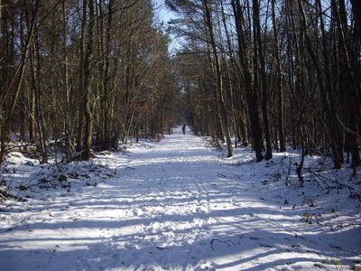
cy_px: 136
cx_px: 180
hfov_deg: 49.0
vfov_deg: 37.7
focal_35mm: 38
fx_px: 396
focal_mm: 7.9
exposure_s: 1/500
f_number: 2.8
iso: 64
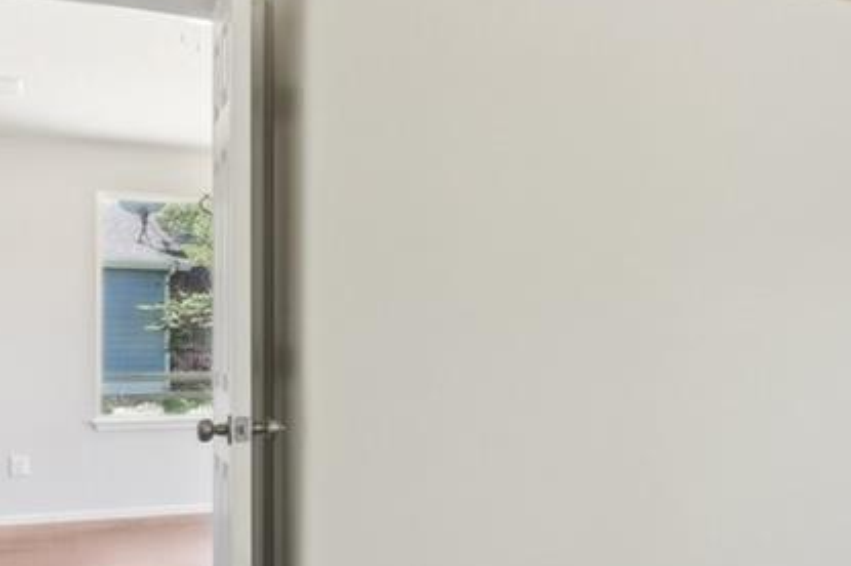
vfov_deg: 25.0
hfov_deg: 25.6
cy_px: 345
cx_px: 1329
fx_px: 1275
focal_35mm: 54
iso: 400
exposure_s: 1/15
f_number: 8
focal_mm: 14
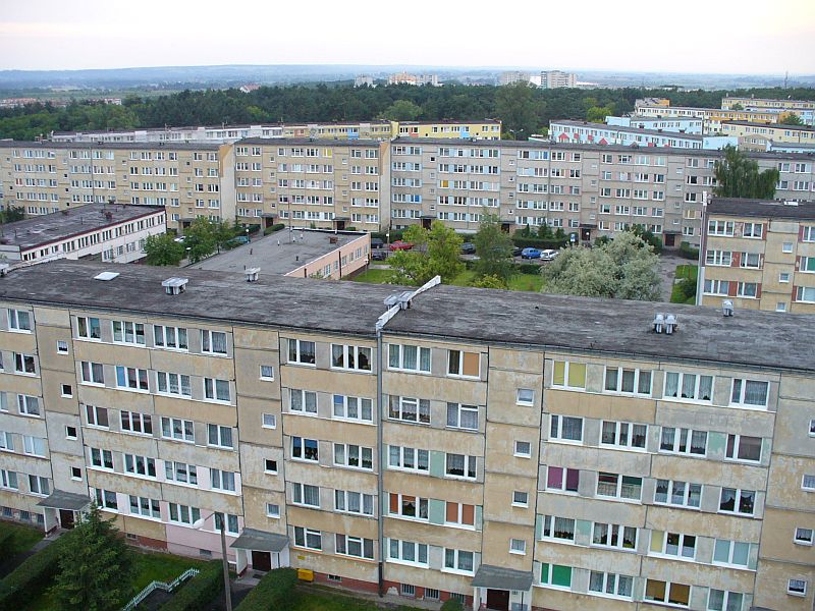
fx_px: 871
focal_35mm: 37
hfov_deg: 50.1
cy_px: 306
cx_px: 408
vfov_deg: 38.7
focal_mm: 6.1
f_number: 2.8
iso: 125
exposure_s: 1/25
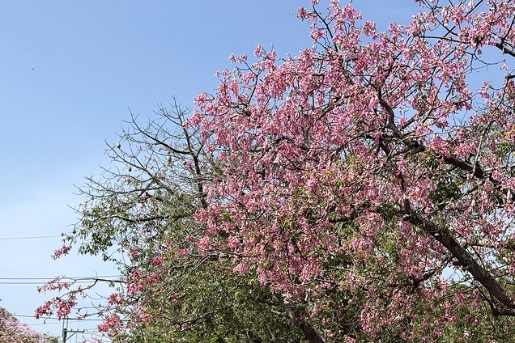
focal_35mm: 67
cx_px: 257
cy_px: 284
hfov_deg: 30.1
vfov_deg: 20.0
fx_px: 958
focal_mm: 6.76
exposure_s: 1/2577
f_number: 1.78
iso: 80
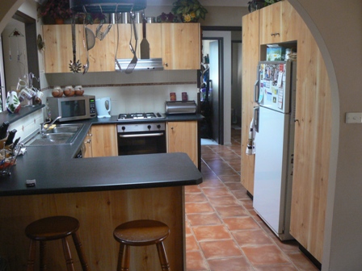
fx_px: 376
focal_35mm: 36
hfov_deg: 51.4
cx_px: 181
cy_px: 136
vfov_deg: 39.7
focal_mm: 6
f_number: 2.8
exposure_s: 1/15
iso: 200
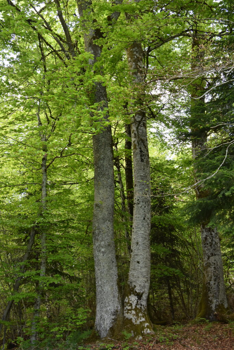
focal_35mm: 46
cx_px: 117
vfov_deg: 42.3
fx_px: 453
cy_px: 175
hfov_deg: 29.0
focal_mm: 31
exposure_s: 1/125
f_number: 5.6
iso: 800
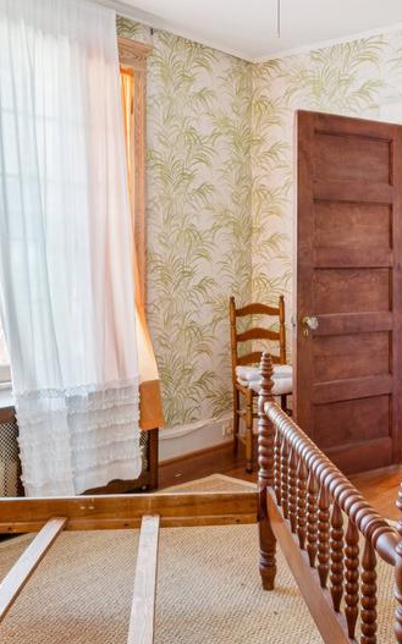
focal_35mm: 39
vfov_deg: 50.3
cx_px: 213
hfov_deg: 32.7
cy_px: 282
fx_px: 684
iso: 400
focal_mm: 14
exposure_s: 1/10
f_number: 7.1
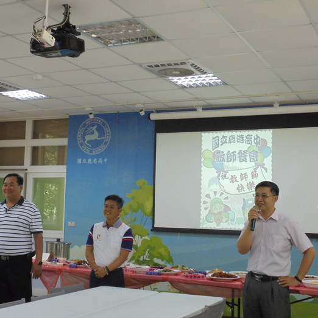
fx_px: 530
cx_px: 150
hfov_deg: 33.4
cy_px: 159
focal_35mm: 51
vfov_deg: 33.4
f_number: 4.5
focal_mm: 7.8
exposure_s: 1/30
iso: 250
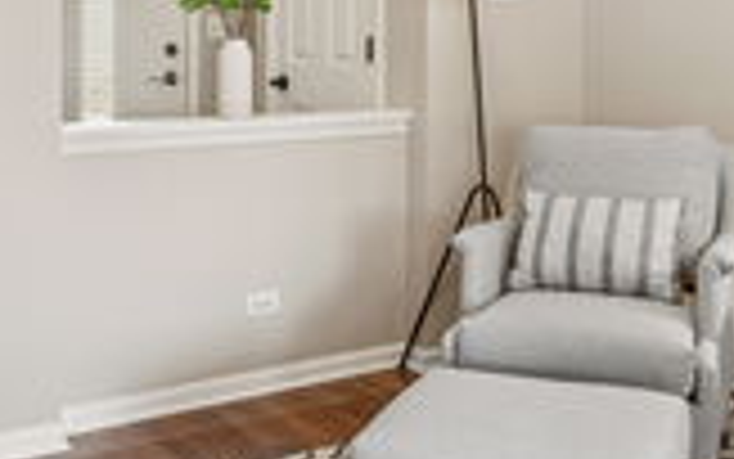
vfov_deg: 23.6
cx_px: 284
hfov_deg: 37.3
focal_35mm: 54
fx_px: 1081
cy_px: 90
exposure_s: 1/3.33
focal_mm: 12
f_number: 8
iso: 320
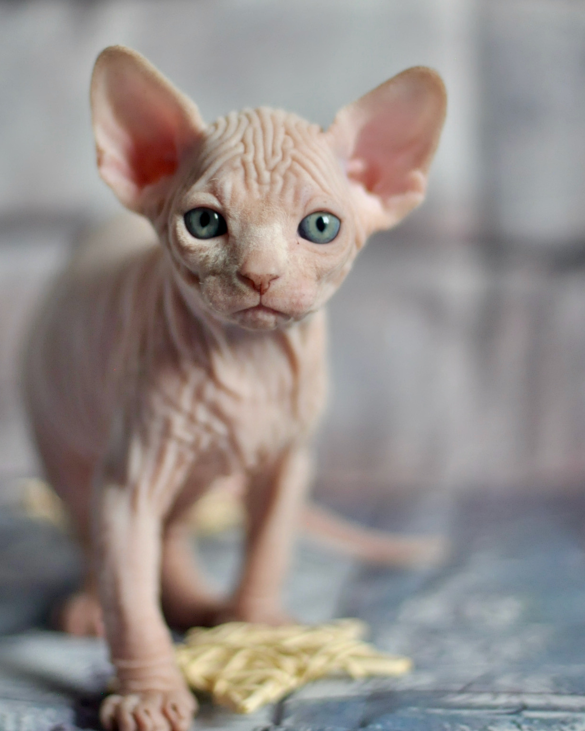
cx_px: 280
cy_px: 259
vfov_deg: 19.5
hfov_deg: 15.7
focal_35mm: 98
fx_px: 2121
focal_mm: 50
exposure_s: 1/4000
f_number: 1.4
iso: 800
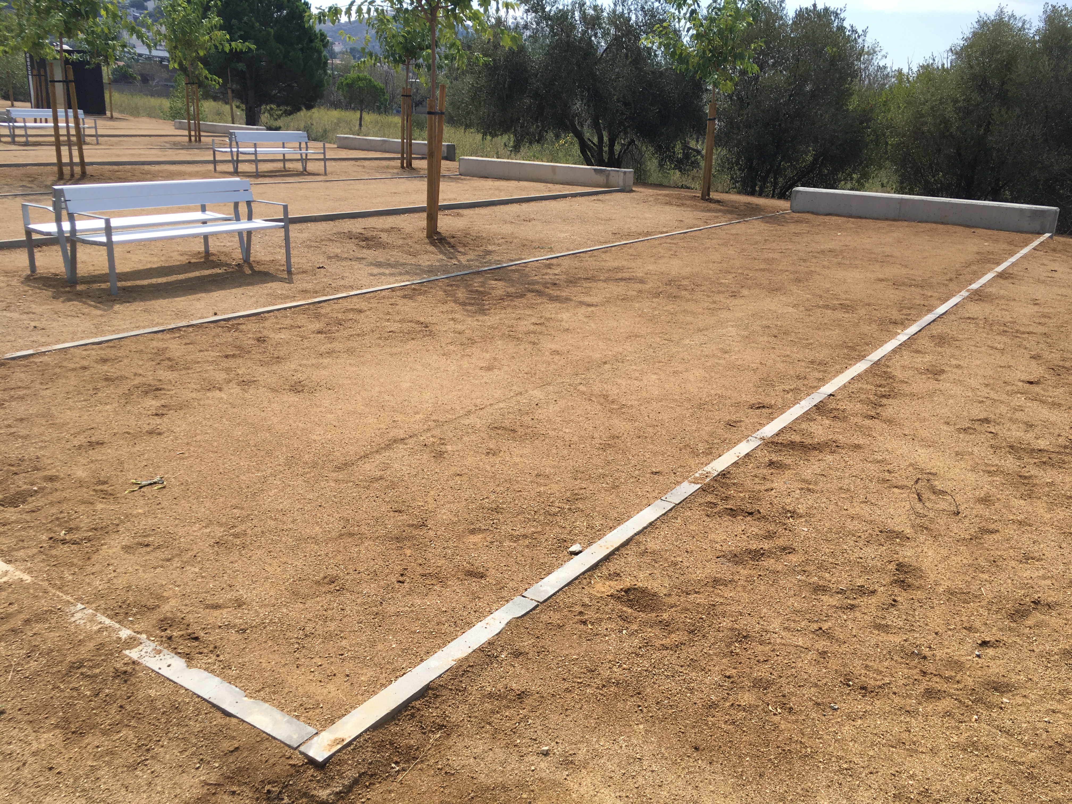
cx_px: 536
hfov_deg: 61.7
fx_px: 898
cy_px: 402
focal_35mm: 29
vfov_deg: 48.2
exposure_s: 1/1148
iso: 25
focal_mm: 4.15
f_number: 2.2
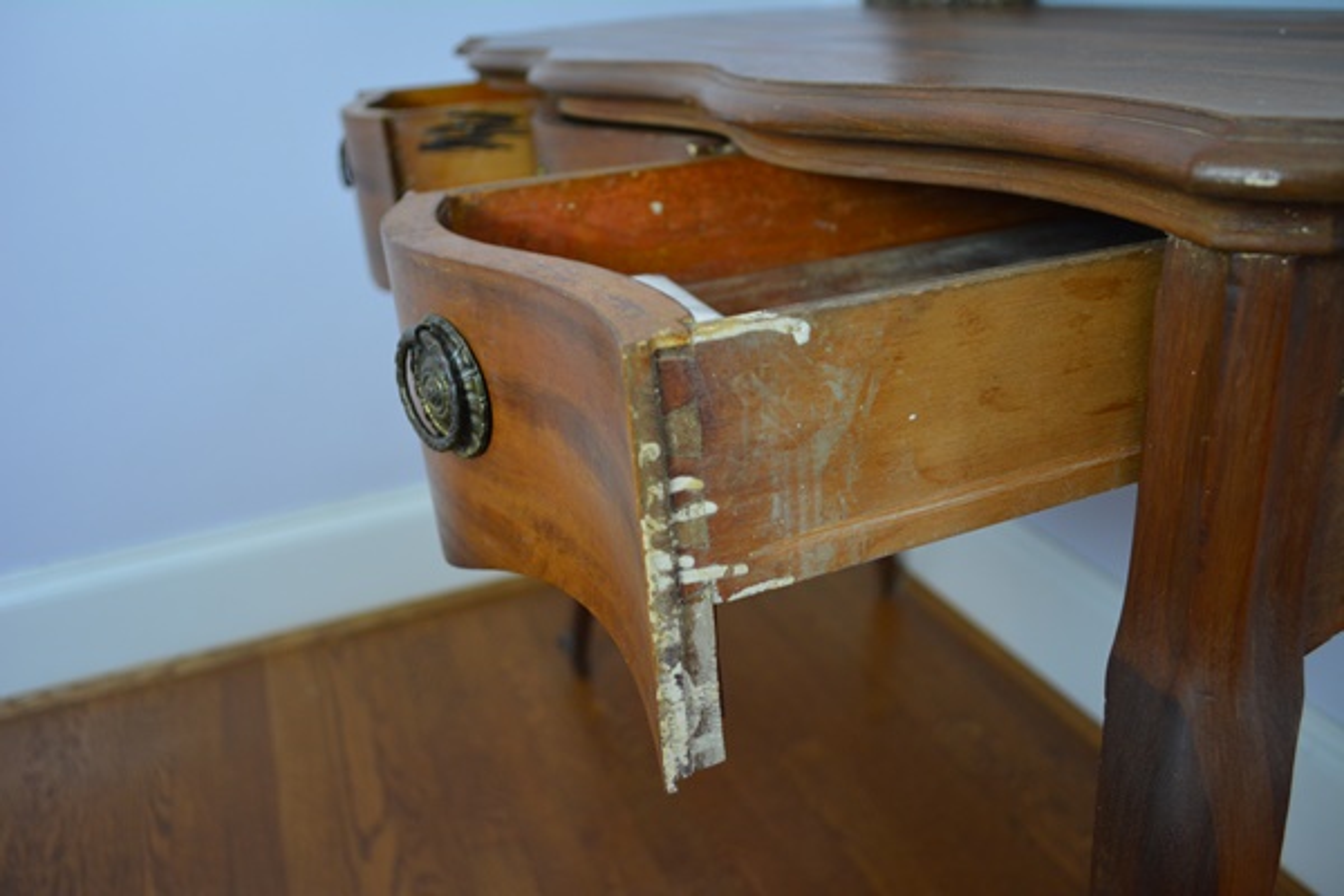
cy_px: 448
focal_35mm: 30
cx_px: 672
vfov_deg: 43.6
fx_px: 1120
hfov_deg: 61.9
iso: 800
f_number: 3.8
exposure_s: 1/60
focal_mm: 20
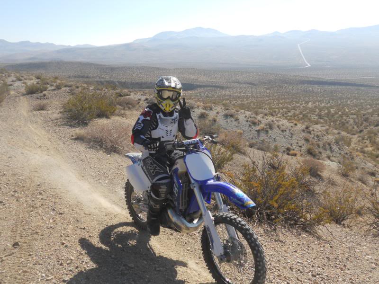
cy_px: 142
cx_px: 190
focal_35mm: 32
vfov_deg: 44.2
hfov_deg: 56.8
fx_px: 350
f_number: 3.5
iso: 80
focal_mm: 5.8
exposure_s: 1/800
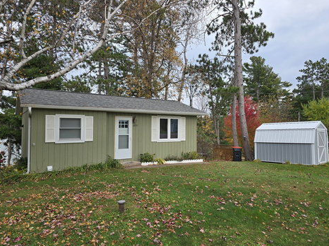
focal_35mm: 25
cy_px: 125
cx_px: 170
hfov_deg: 69.4
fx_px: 238
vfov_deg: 54.9
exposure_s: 1/283
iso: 12
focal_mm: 6.3
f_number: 1.7
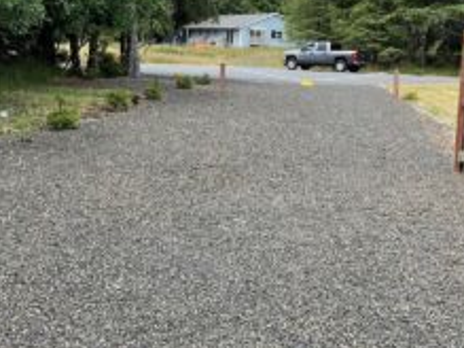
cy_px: 187
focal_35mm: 53
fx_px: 710
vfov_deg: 27.5
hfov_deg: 36.1
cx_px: 267
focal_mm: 3
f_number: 1.8
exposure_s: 1/435
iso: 25
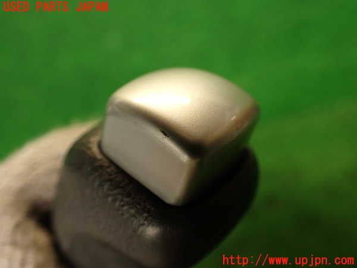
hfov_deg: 56.8
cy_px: 134
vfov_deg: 44.2
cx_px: 178
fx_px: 330
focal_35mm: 32
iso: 200
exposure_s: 1/60
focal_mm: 5.79
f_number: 2.4
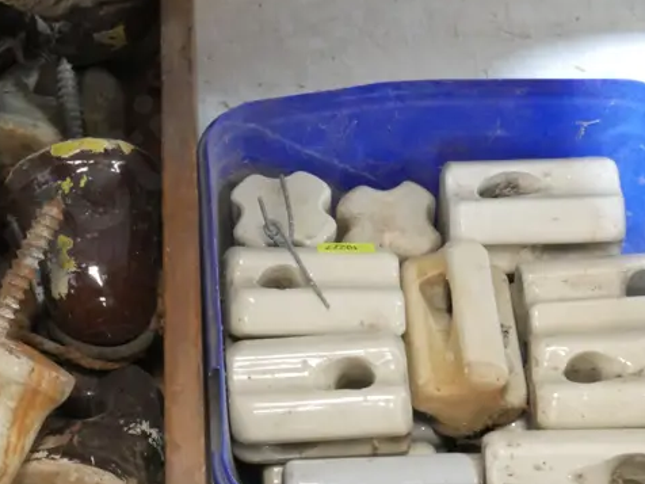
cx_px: 51
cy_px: 231
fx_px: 1845
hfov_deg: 19.4
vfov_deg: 14.9
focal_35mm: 99
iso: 3200
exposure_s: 1/30
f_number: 5.1
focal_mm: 23
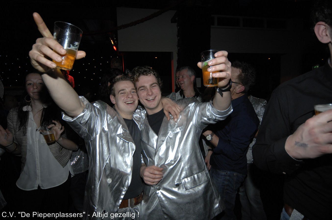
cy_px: 110
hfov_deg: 90.1
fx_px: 166
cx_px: 166
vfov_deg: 67.2
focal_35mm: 18
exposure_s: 1/60
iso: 250
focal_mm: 12
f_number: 5
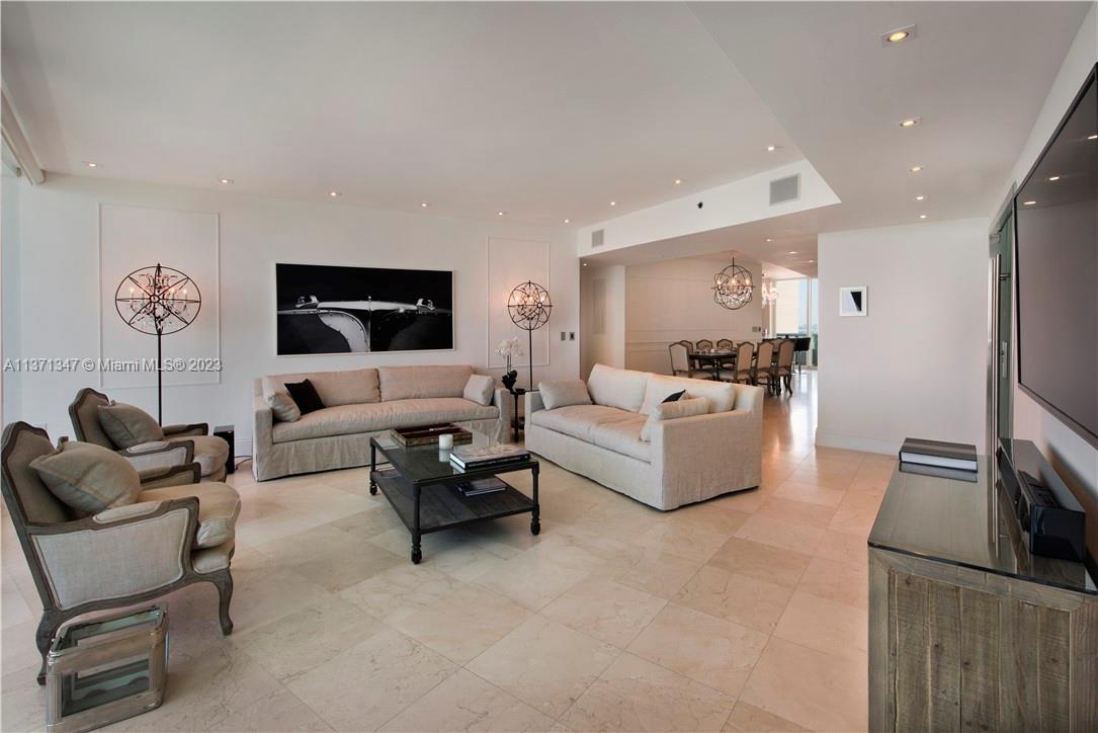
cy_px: 366
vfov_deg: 73.8
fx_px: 488
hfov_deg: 96.7
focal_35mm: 16
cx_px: 549
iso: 100
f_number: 13
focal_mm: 16
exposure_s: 1/60
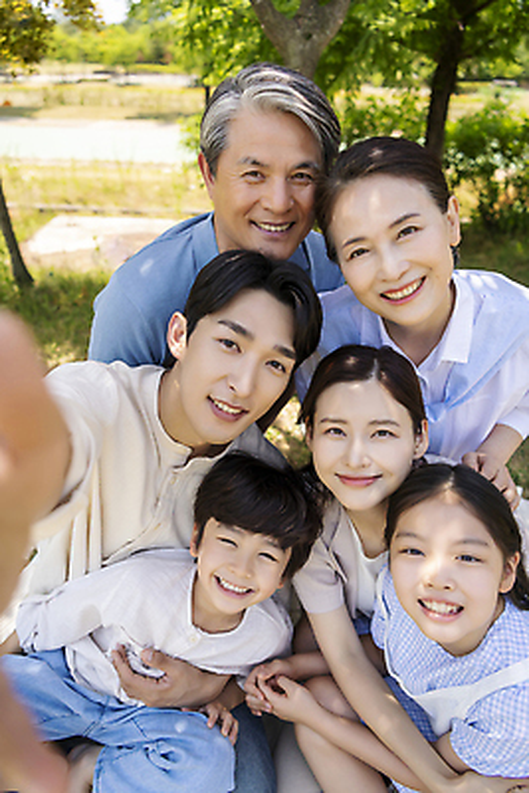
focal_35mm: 24
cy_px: 396
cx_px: 264
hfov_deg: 53.2
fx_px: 529
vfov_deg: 73.7
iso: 100
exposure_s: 1/500
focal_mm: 24
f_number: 3.5
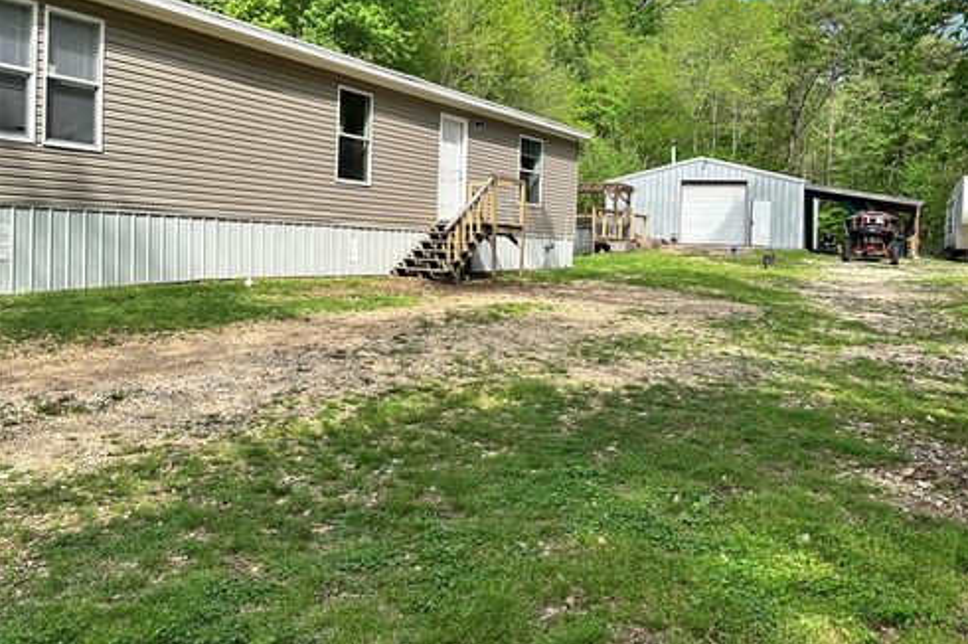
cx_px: 492
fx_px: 914
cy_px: 260
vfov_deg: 38.7
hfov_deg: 55.8
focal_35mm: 34
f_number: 1.78
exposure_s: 1/2299
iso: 80
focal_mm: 6.86
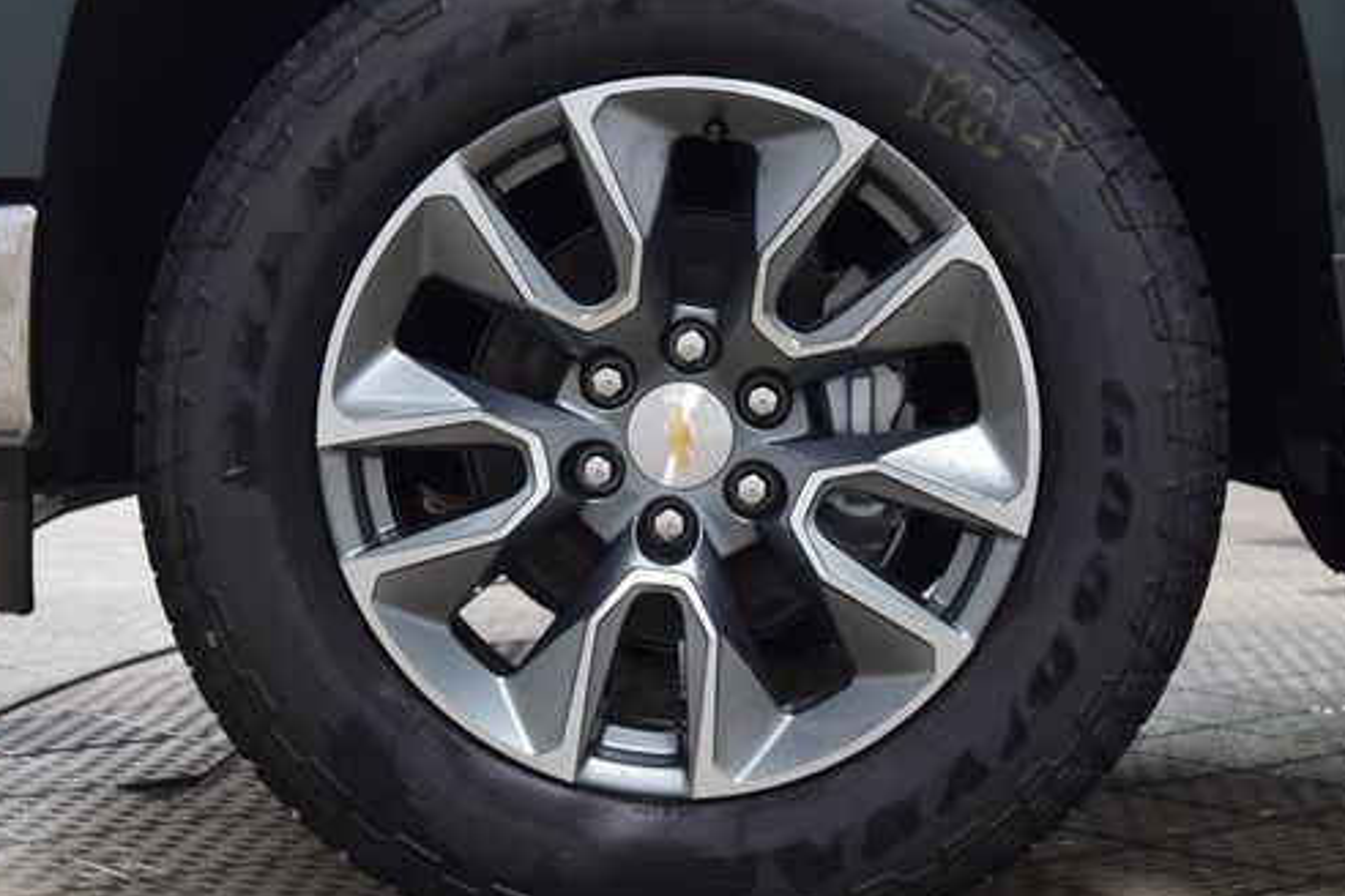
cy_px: 422
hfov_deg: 26.0
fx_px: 2914
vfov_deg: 17.5
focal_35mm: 78
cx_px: 708
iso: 640
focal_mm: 40
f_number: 6.3
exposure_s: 1/15
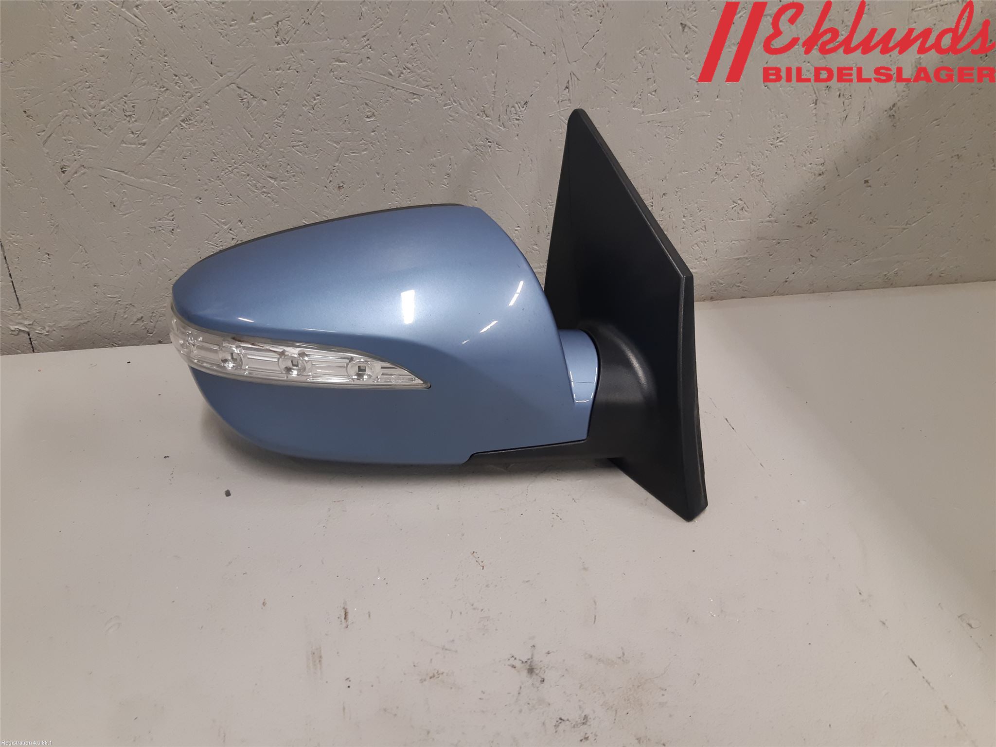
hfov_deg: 67.3
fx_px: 748
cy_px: 374
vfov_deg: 53.1
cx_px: 498
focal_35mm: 26
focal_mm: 3.93
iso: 125
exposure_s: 1/50
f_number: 1.7
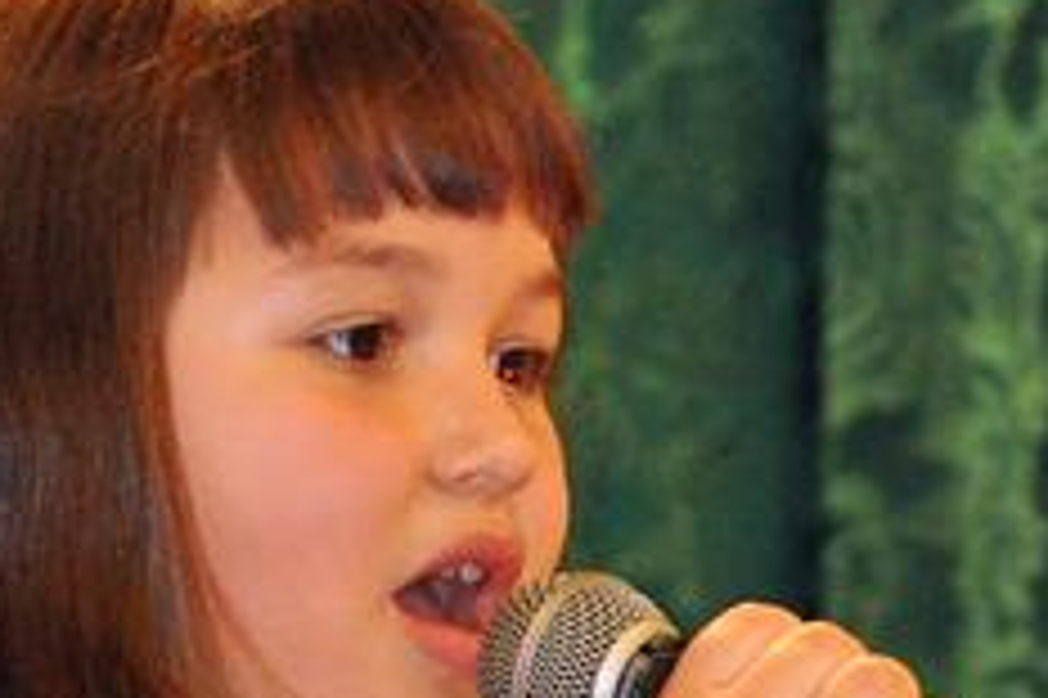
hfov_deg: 3.6
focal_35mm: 574
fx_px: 16692
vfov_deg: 2.4
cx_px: 589
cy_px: 993
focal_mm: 105
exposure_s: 1/60
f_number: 5.6
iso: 2000
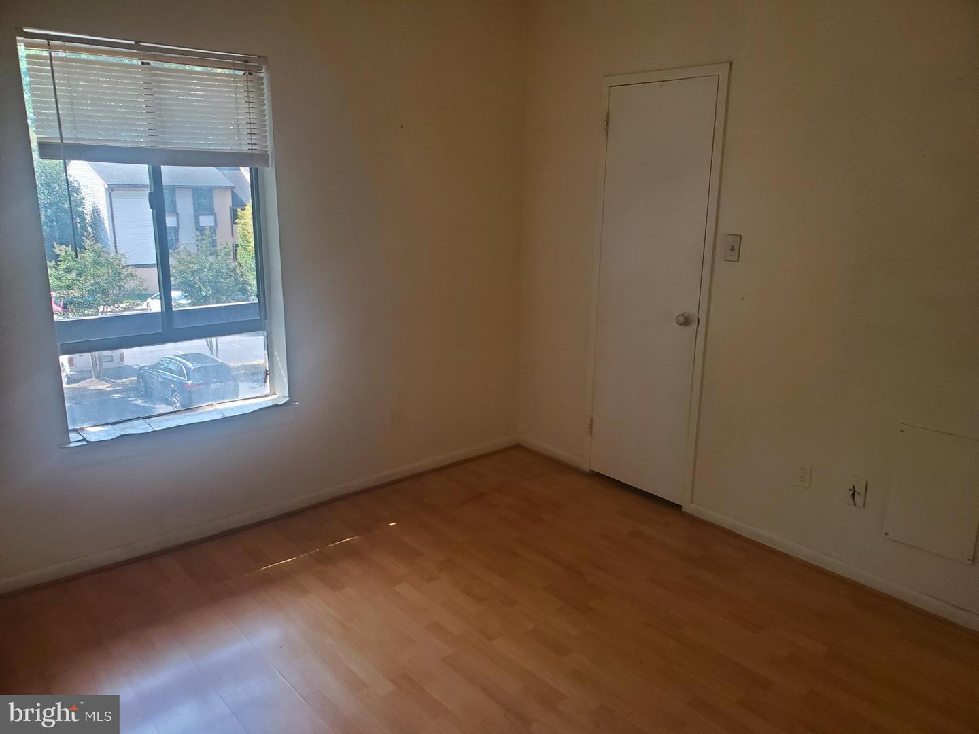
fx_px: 735
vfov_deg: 53.1
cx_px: 490
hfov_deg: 67.3
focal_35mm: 26
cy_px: 367
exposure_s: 1/120
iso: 100
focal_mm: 4.3
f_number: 2.4
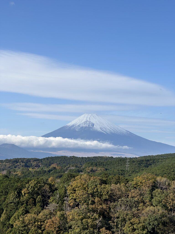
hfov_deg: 19.1
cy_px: 117
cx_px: 88
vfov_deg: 25.3
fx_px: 519
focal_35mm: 77
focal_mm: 9
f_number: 2.8
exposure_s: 1/1033
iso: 32
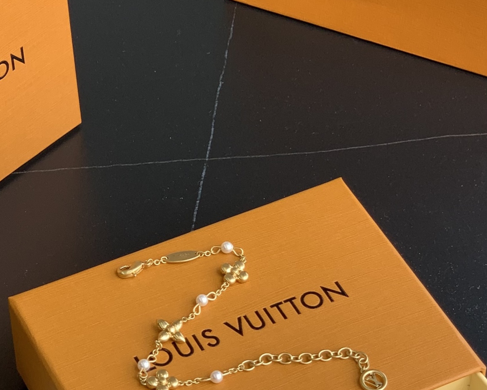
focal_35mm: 68
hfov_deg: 27.9
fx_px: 980
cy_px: 315
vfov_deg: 22.2
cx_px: 243
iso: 16
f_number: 2.4
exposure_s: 1/158
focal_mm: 6
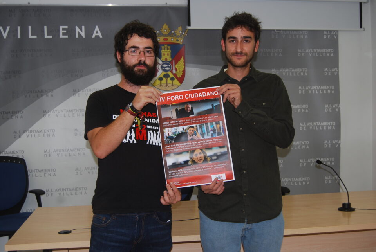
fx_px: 471
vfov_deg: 30.0
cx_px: 188
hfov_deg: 43.5
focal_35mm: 45
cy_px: 126
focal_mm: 30
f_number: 4.2
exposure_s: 1/60
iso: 200
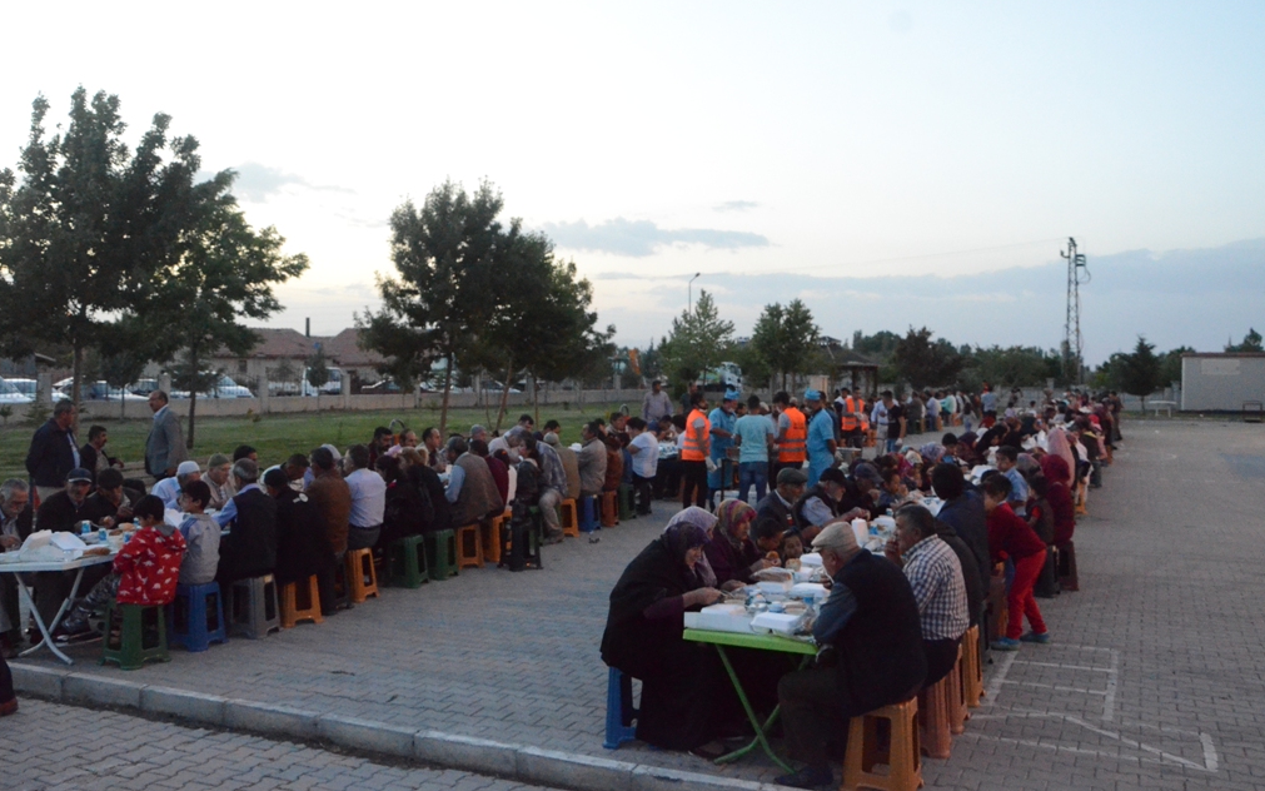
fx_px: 1172
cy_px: 408
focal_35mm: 34
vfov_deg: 37.3
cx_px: 627
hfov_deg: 56.7
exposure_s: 1/160
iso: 6400
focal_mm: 22
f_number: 6.3
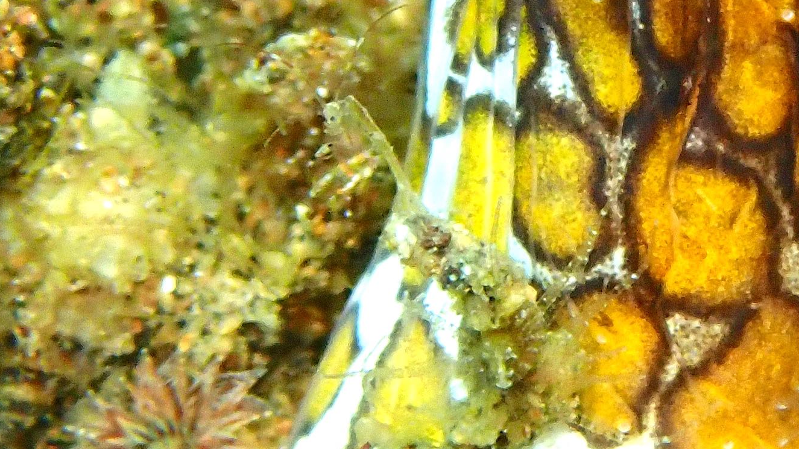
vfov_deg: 3.7
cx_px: 774
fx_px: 6970
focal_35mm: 329
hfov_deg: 6.5
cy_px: -81
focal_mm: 18
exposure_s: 1/200
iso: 200
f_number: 6.3
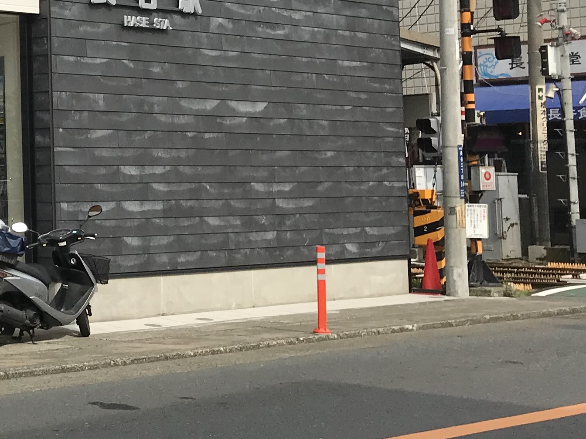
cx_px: -265
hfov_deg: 20.3
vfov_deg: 17.4
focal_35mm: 84
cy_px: 66
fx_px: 1422
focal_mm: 3.99
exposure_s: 1/2283
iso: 20
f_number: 1.8
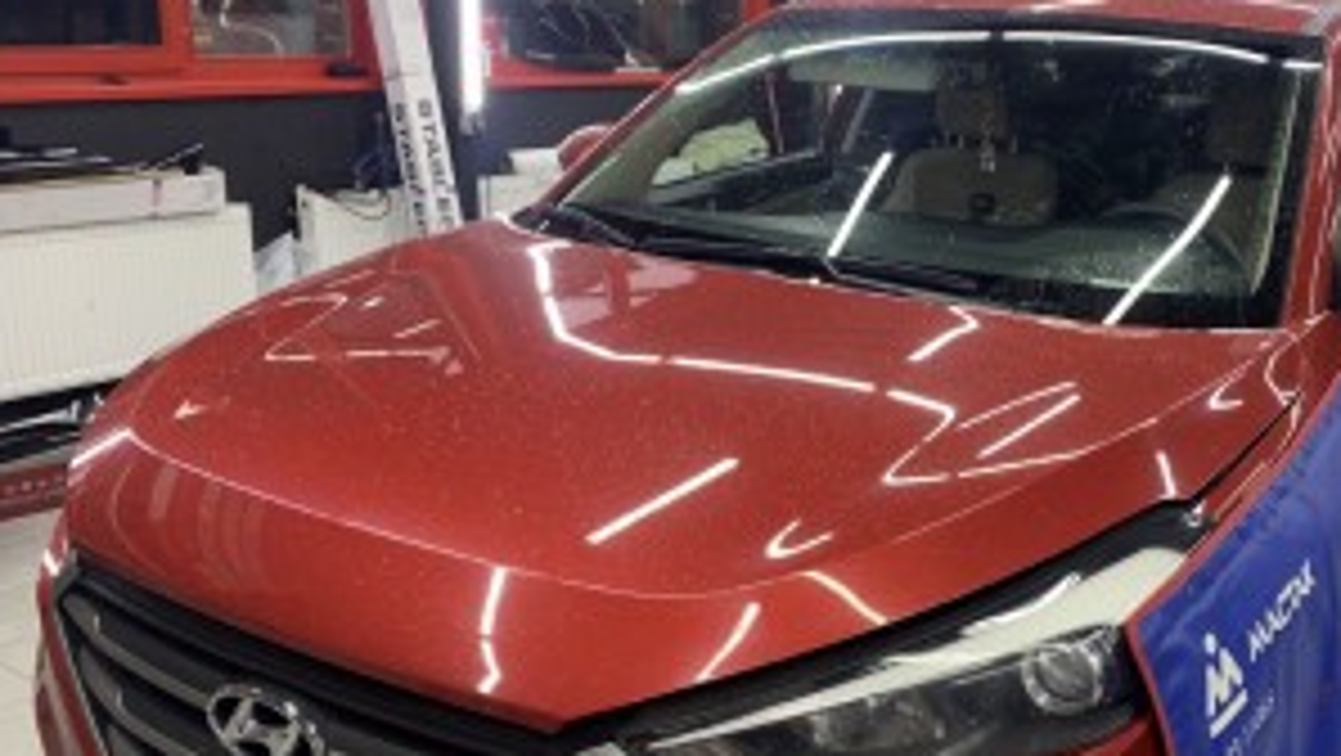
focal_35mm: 38
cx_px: 850
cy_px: 432
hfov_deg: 52.1
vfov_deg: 31.2
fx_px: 1352
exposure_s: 1/50
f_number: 1.8
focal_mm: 4.25
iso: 80
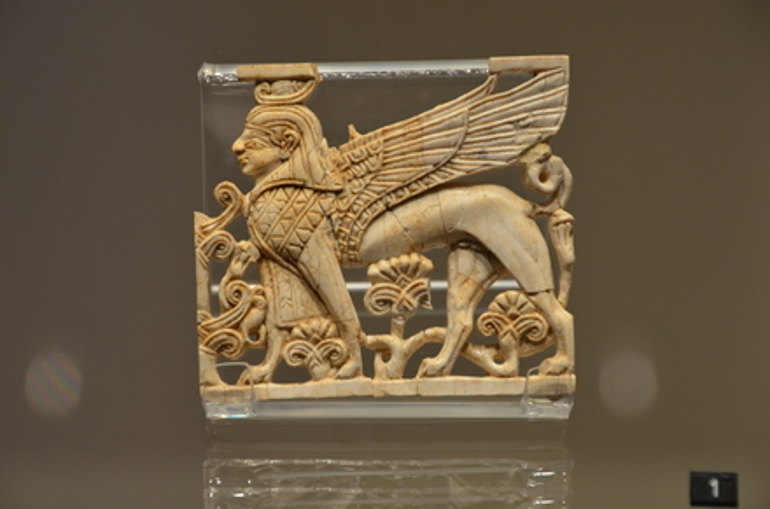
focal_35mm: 150
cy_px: 254
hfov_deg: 13.7
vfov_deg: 9.1
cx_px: 385
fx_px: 3200
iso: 400
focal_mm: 100
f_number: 5.6
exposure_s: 1/30
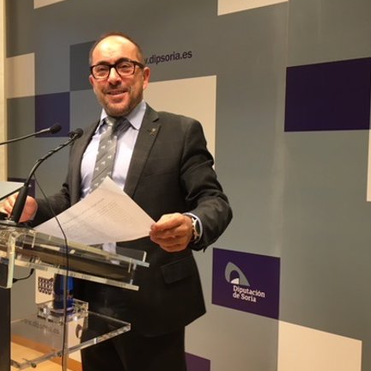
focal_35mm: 41
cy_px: 184
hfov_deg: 40.7
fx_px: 497
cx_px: 144
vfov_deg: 40.9
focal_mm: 4.15
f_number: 2.2
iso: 64
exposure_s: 1/33
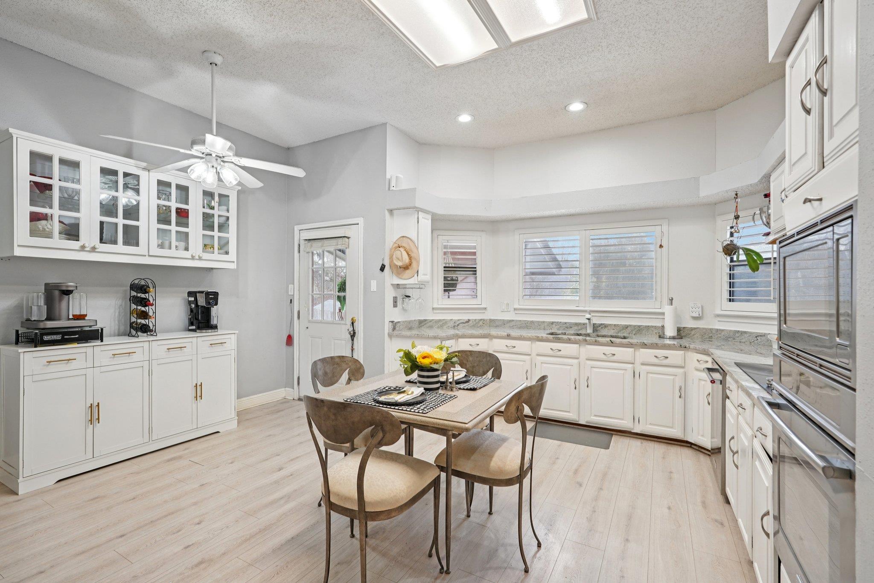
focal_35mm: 16
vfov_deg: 72.0
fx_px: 401
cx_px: 437
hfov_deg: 95.0
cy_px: 292
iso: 400
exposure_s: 1/25
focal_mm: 16.5
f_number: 8
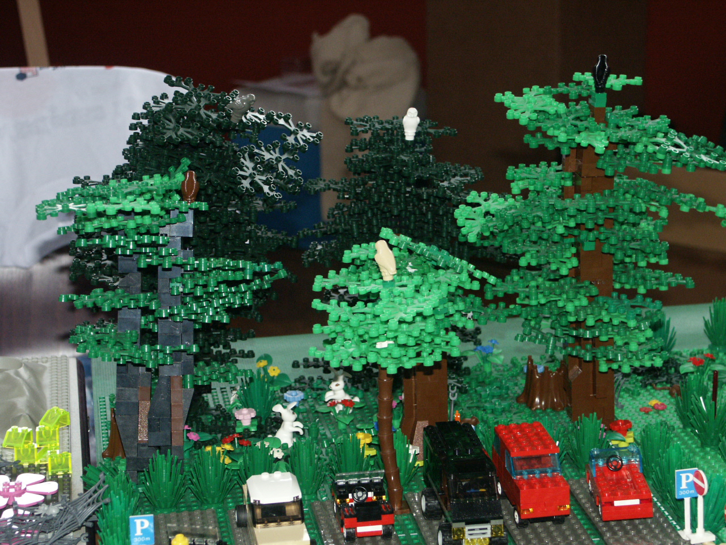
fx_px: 1867
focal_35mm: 89
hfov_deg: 22.0
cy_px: 272
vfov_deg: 16.6
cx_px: 363
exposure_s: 1/90
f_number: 3.5
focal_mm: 22.11
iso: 200
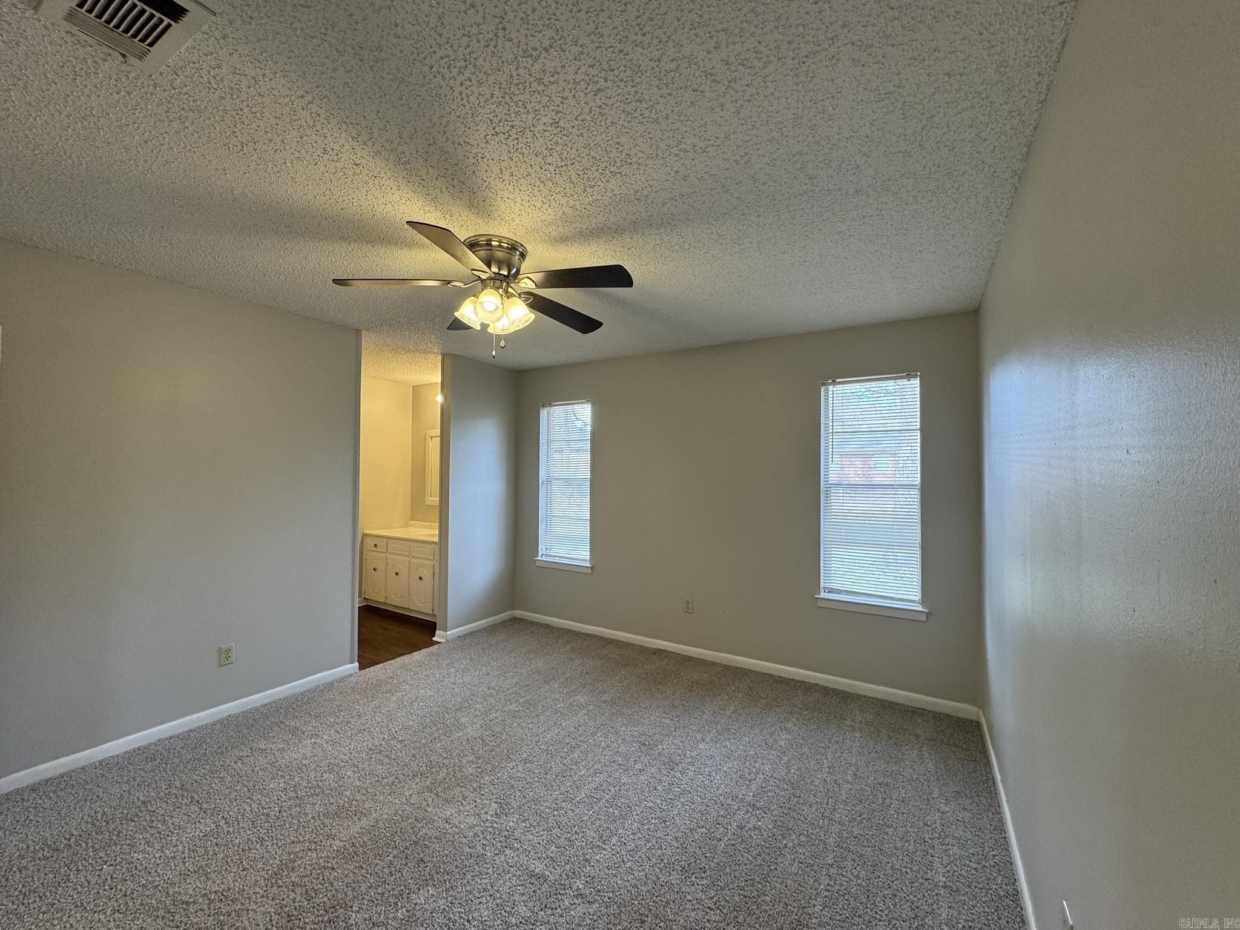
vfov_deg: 85.7
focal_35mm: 14
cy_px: 465
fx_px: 502
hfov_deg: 102.1
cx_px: 620
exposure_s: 1/120
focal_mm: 2.22
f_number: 2.2
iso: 160
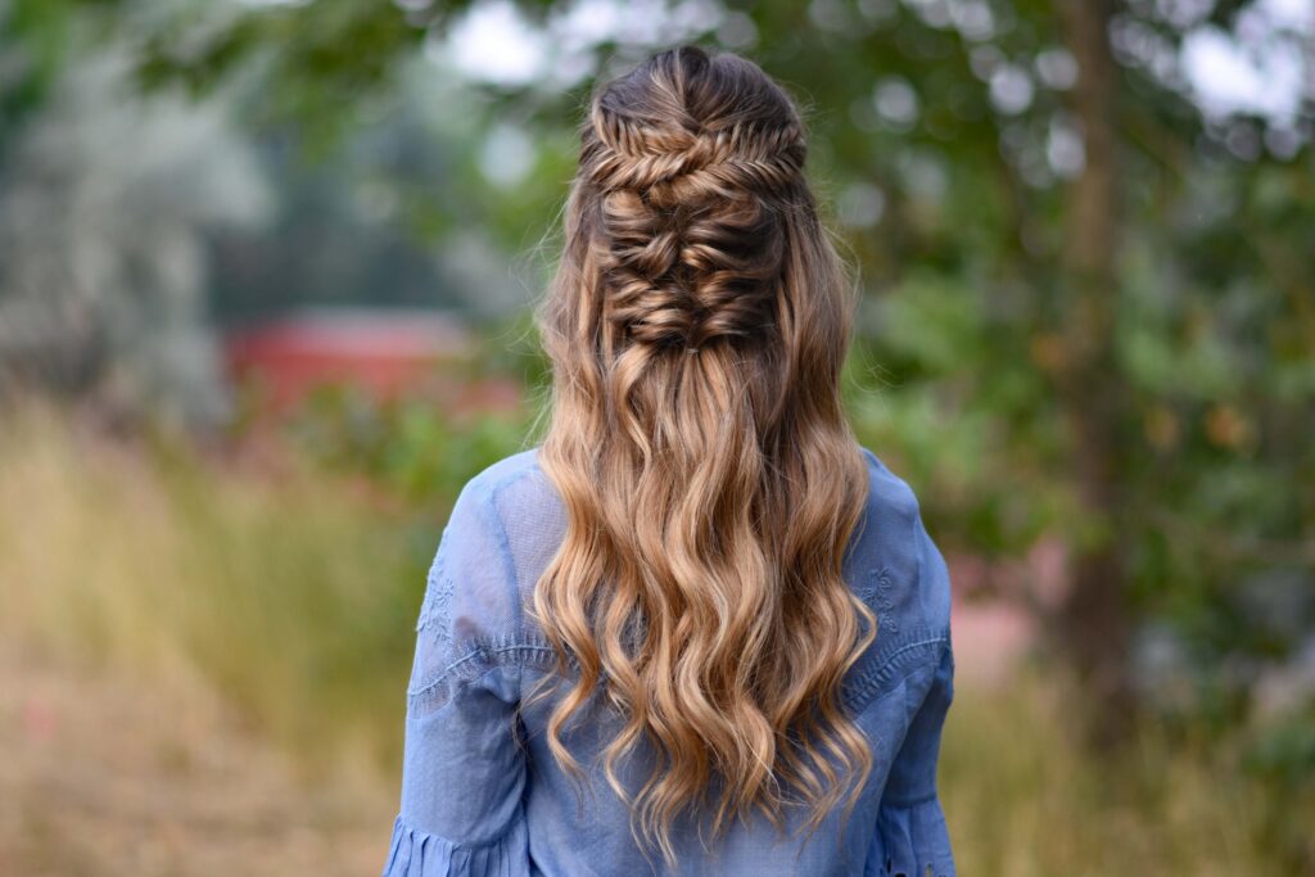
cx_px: 658
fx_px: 4658
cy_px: 438
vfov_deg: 10.8
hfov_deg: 16.1
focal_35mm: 128
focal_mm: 85
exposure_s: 1/200
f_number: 1.8
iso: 200
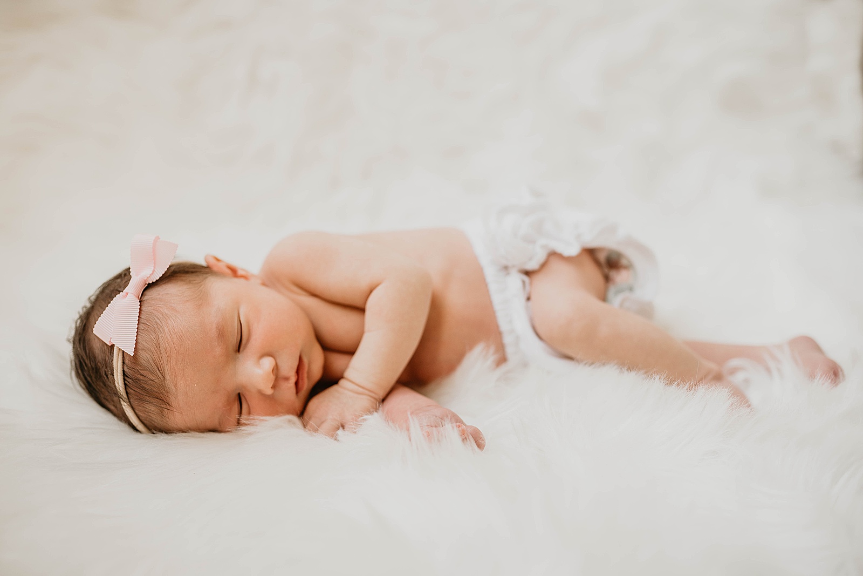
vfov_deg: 37.9
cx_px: 432
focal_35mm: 35
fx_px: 839
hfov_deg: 54.4
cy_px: 288
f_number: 2.2
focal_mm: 35
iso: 250
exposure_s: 1/200
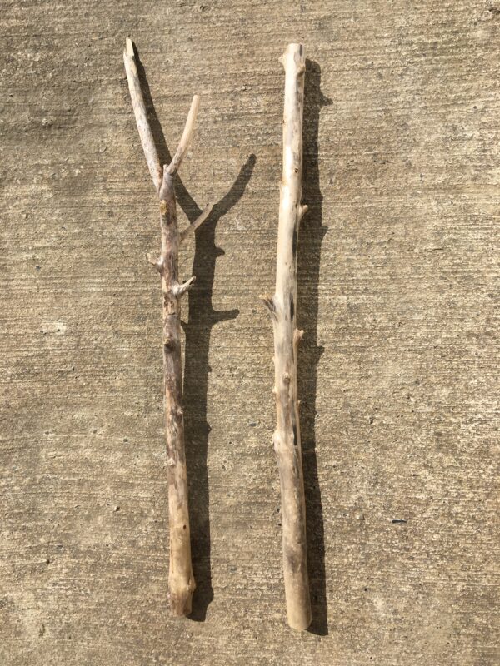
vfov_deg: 61.7
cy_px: 333
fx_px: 559
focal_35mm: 29
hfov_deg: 48.2
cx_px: 250
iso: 25
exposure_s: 1/2404
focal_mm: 4.15
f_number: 2.2
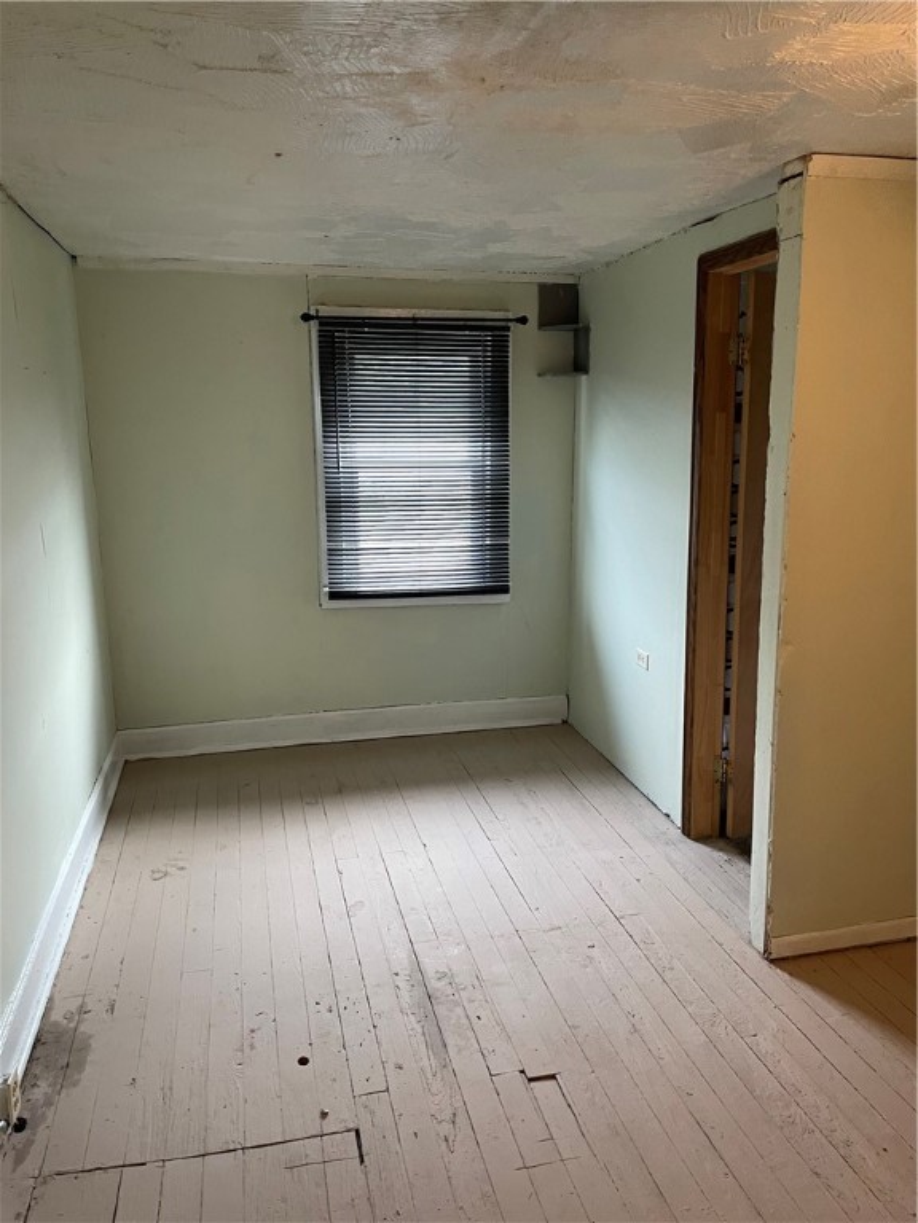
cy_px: 612
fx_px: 919
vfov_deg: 67.3
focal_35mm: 26
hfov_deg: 53.1
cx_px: 459
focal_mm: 4.2
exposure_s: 1/60
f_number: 1.6
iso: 160
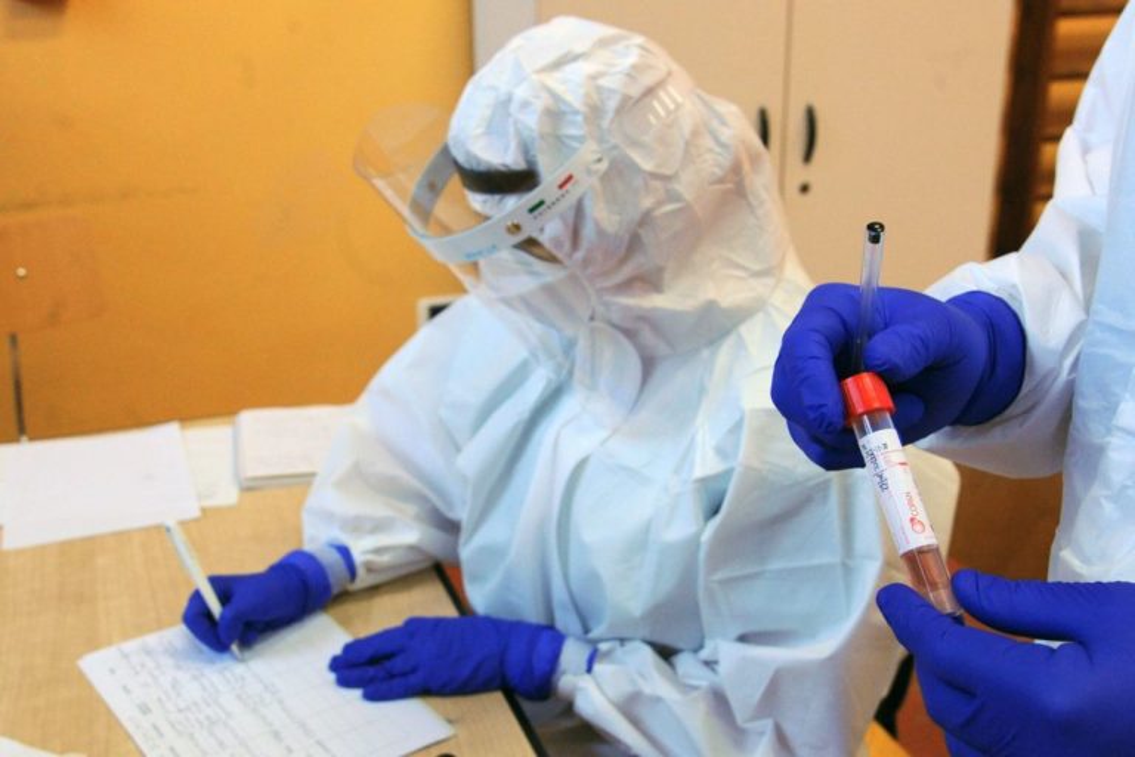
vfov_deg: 41.1
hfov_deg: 58.7
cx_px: 568
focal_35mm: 32
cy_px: 378
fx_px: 1009
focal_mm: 32
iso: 3200
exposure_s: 1/160
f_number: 6.3
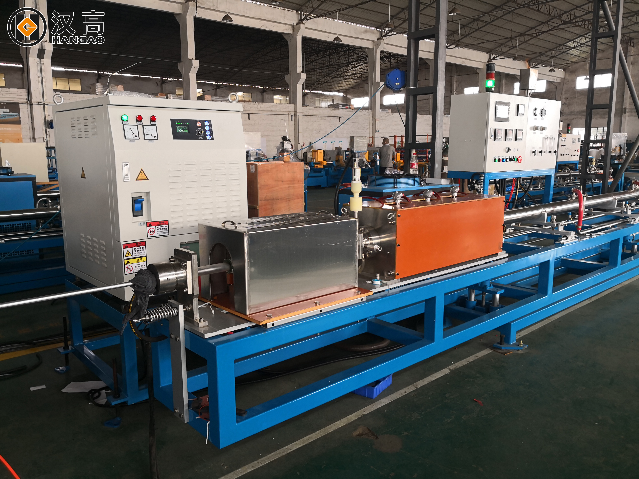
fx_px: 498
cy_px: 240
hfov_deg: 65.3
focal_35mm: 27
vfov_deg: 51.4
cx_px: 320
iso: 64
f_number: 1.6
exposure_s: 1/50
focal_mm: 3.95
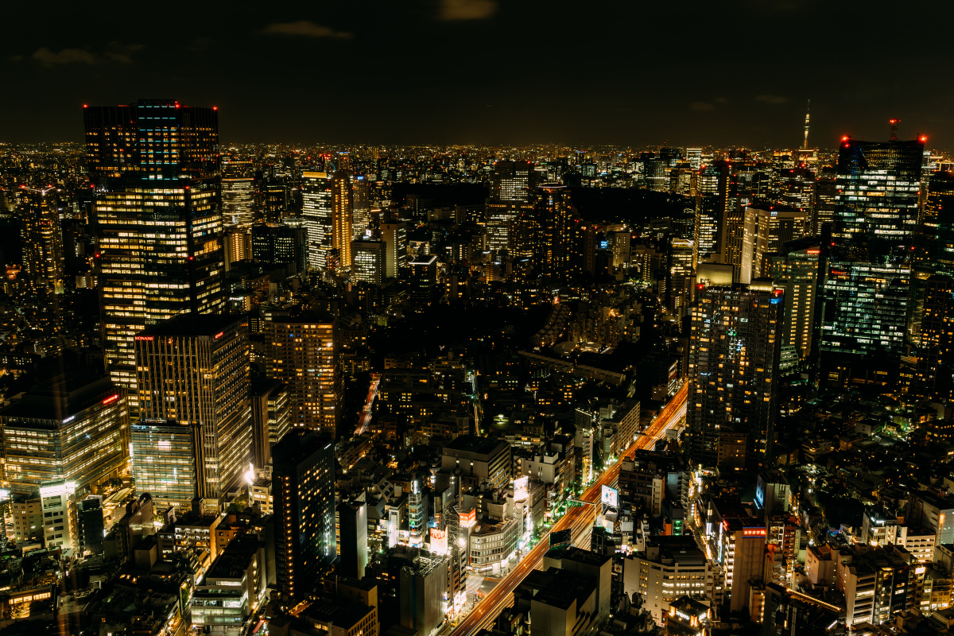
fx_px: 821
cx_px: 477
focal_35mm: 31
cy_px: 318
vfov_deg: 42.3
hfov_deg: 60.3
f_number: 9
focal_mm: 31
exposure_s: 15
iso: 50
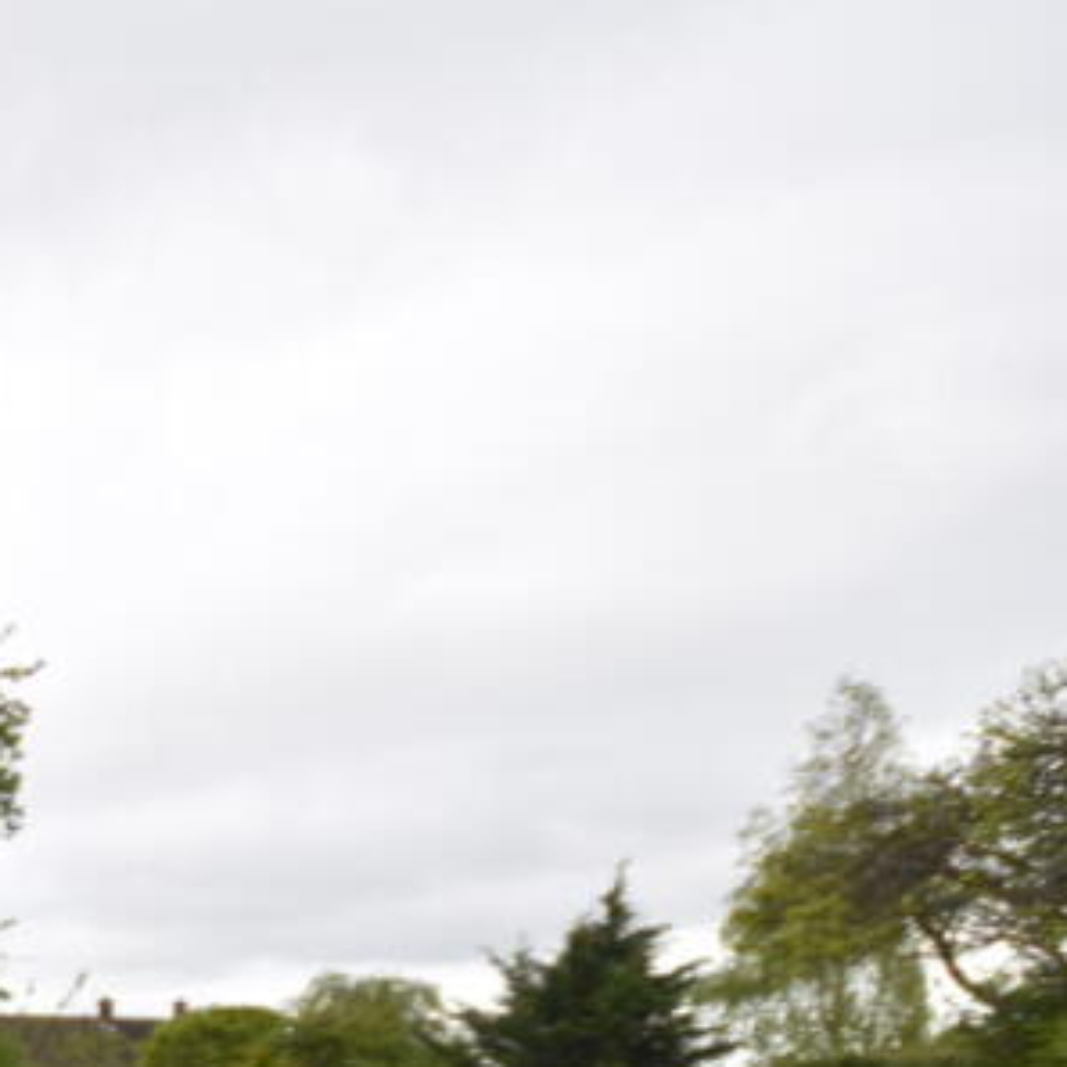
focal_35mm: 44
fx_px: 1534
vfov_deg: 34.3
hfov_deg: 25.3
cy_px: 1108
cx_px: -650
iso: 100
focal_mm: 10
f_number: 6.3
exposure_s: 1/200
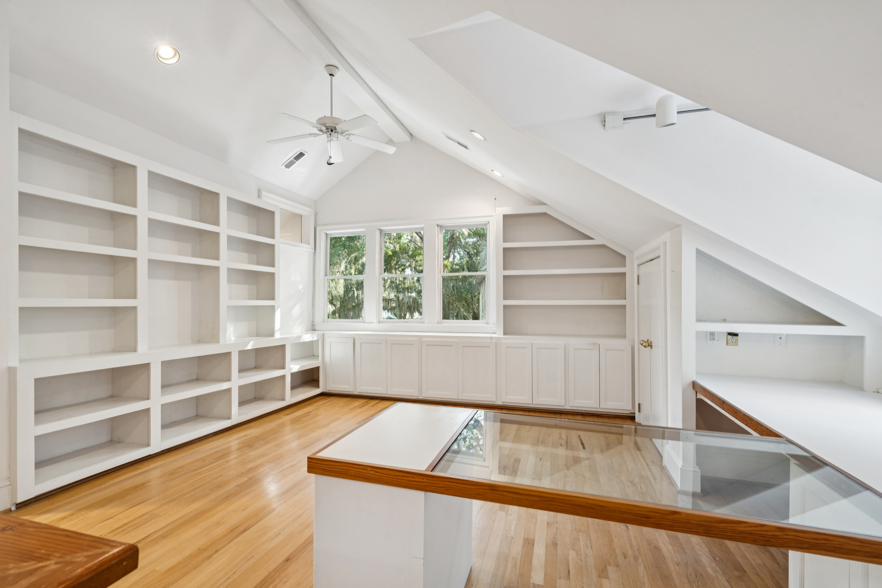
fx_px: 392
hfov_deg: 96.7
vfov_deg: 73.7
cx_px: 441
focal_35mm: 16
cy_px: 294
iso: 400
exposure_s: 1/10
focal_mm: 16
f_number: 8
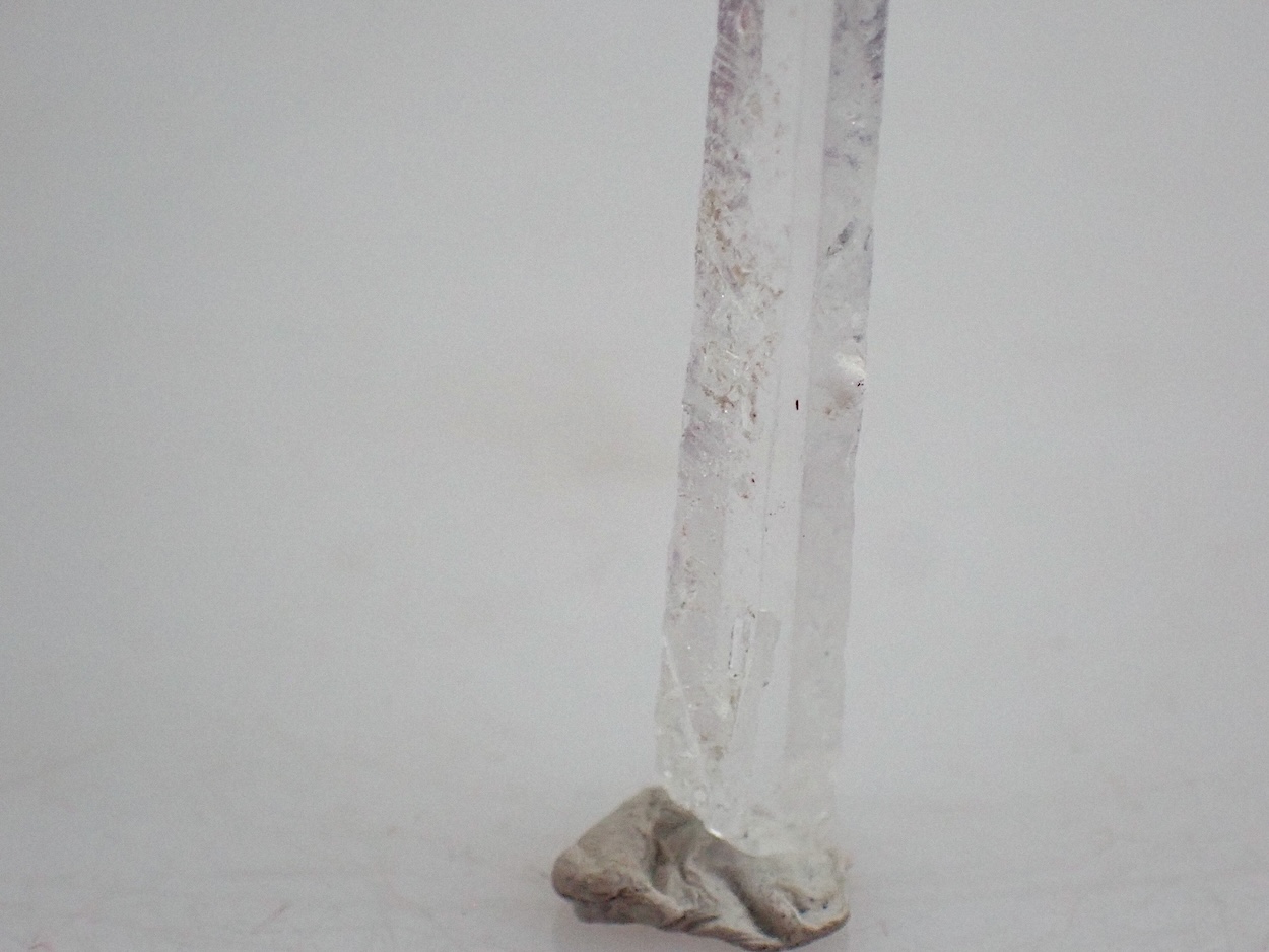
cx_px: 634
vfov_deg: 14.8
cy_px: 476
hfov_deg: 19.6
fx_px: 3667
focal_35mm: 100
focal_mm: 18
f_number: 4.9
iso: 800
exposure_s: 1/250
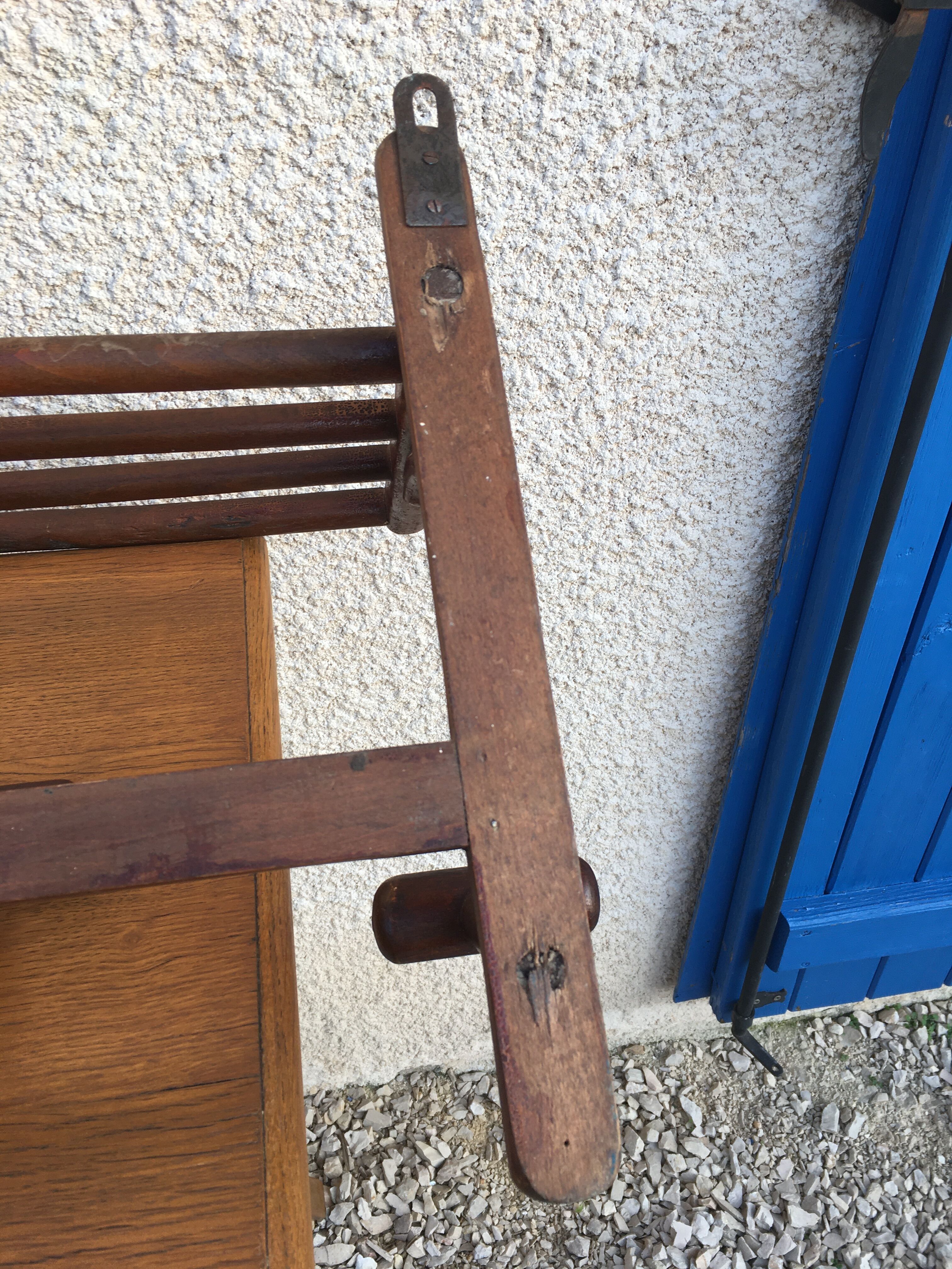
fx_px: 1063
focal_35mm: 29
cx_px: 476
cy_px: 634
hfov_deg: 48.2
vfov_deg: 61.7
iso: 25
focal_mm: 4.15
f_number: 2.2
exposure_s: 1/109
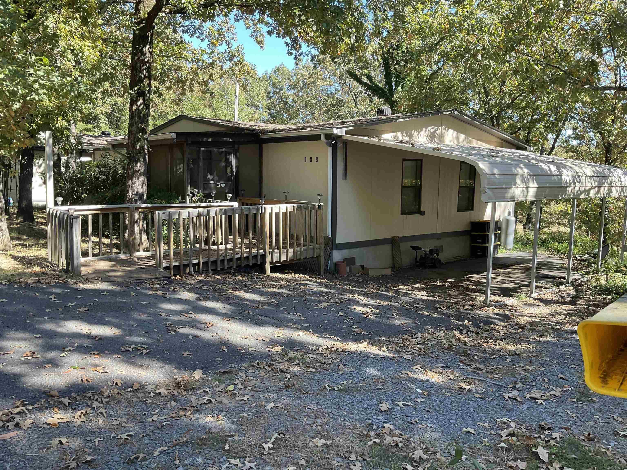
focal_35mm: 29
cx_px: 314
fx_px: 525
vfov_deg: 48.2
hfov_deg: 61.7
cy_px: 235
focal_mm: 3
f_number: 1.8
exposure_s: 1/122
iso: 16
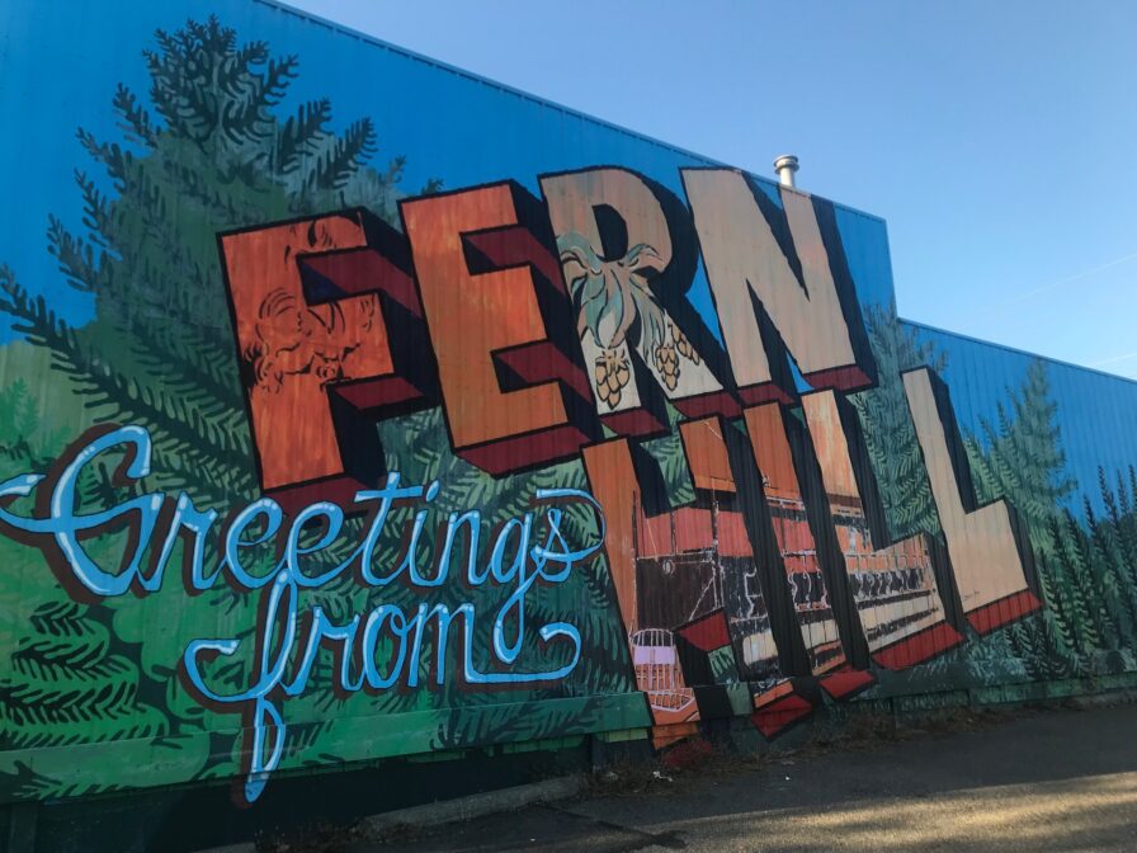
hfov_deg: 63.4
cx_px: 568
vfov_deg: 49.7
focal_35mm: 28
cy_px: 426
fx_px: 920
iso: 20
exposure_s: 1/515
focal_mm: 3.99
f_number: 1.8
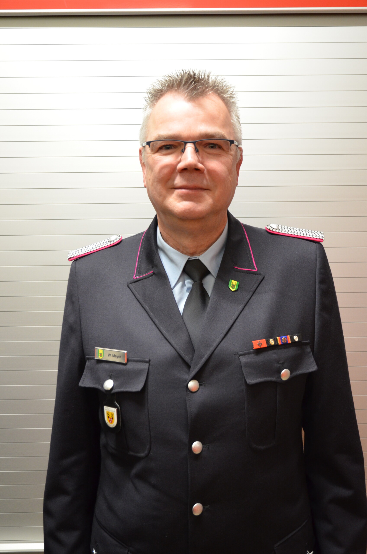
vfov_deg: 53.2
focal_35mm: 36
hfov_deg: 36.7
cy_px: 277
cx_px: 184
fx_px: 553
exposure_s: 1/25
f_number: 4
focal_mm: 24
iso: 1600
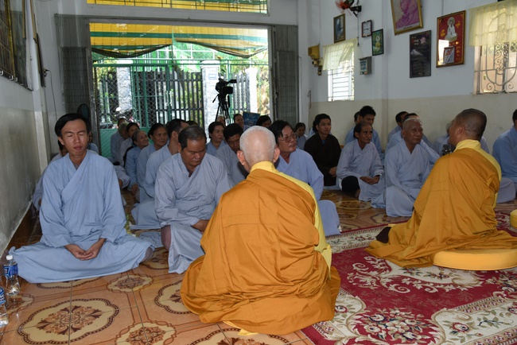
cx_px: 258
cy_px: 172
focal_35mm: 30
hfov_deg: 61.9
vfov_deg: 43.6
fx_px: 431
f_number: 5.6
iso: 640
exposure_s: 1/80
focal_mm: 30
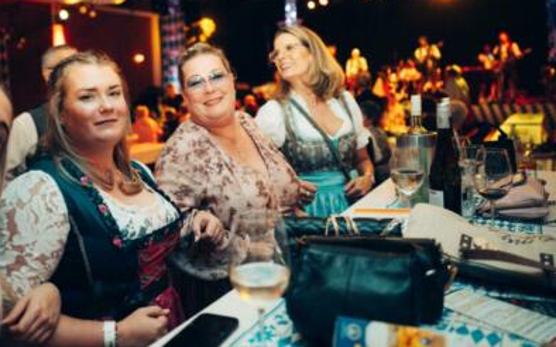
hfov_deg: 60.4
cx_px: 209
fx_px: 470
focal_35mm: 31
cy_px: 114
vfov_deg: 40.0
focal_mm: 24
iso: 1250
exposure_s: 1/250
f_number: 1.8
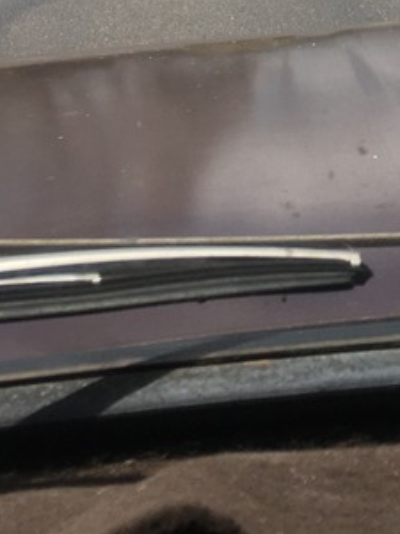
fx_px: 1525
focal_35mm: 99
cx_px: 245
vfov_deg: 17.9
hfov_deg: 14.9
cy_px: -251
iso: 25
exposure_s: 1/1972
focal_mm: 4.15
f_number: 2.2
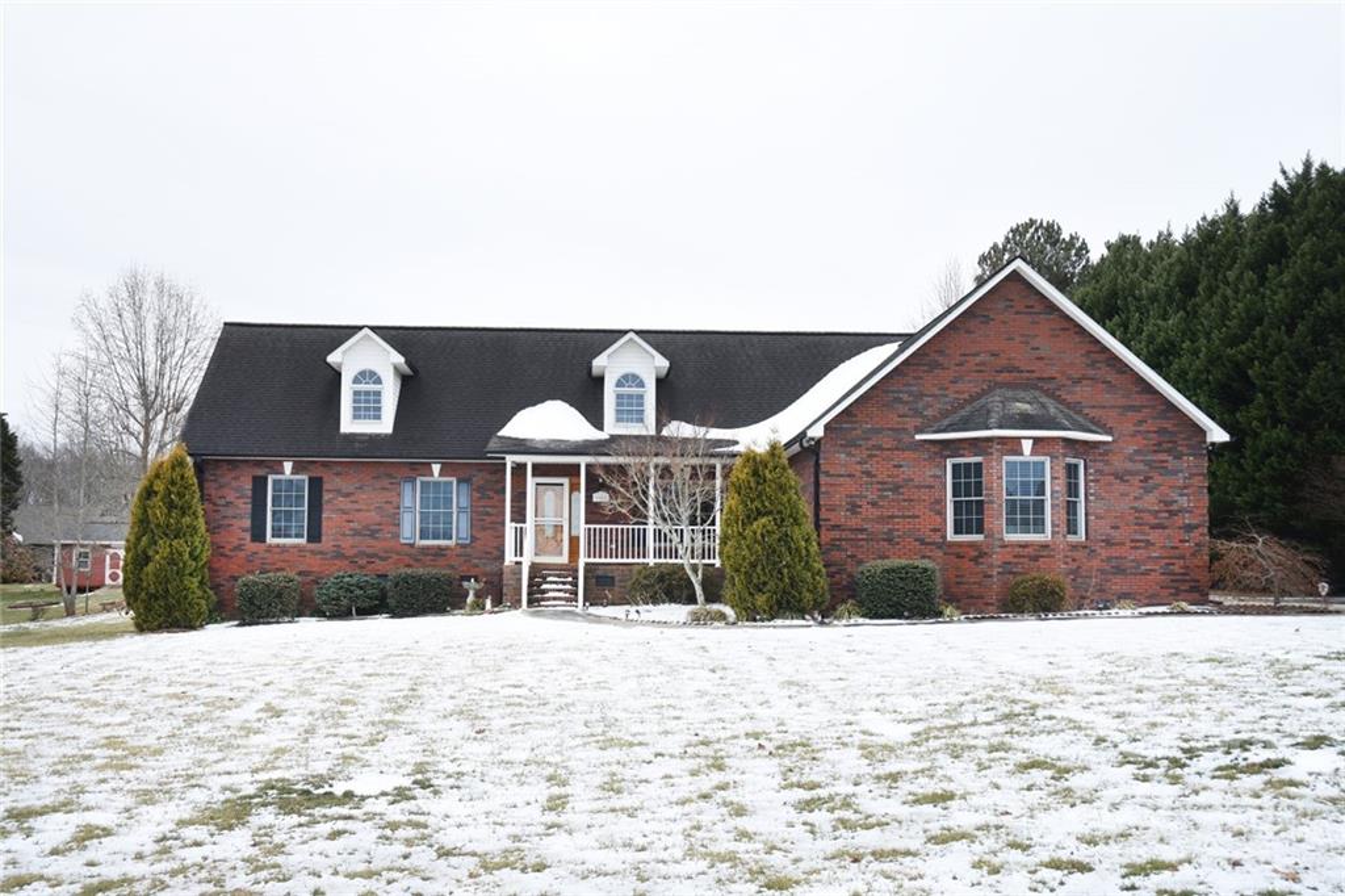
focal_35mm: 44
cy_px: 448
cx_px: 672
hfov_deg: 45.0
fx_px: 1625
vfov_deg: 30.8
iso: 100
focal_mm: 29
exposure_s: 1/250
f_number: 5
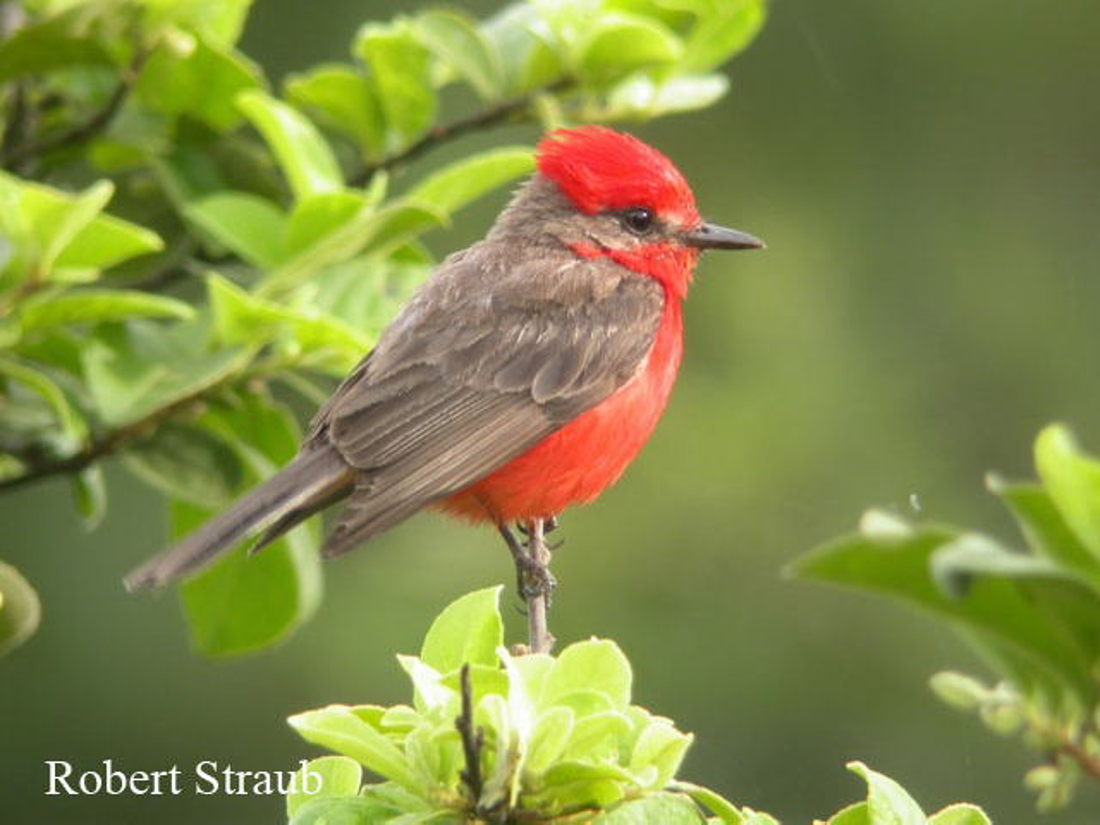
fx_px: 3750
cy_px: 412
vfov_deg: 12.6
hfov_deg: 16.7
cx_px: 550
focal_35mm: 118
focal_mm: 24.4
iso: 100
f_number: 4.3
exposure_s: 1/19.5
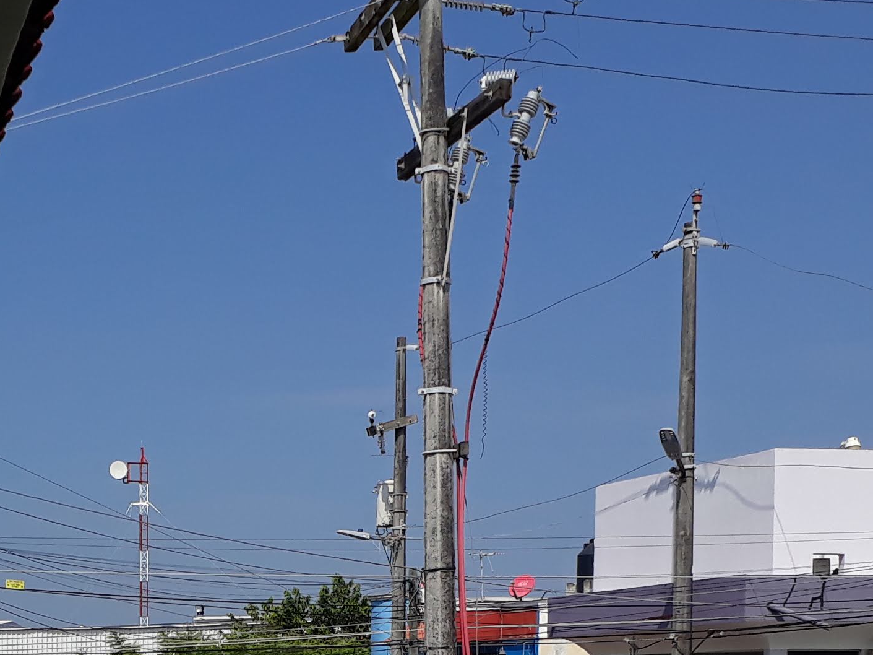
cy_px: 804
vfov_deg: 17.7
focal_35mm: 79
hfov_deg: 24.3
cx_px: 156
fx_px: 1992
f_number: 1.9
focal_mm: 3.6
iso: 40
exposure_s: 1/2703
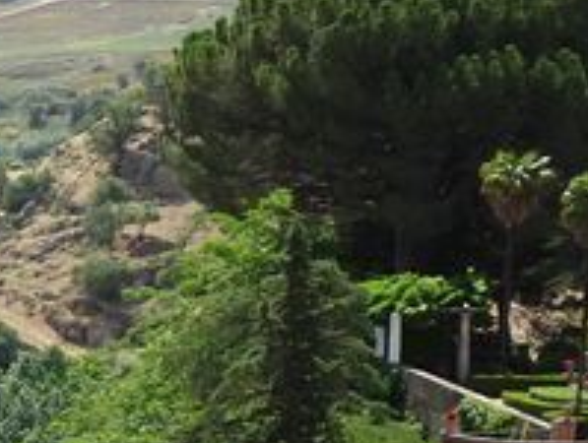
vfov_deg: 8.0
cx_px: -653
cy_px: 492
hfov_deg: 9.8
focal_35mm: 185
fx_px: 3148
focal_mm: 7.05
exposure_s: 1/400
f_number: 4
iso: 80
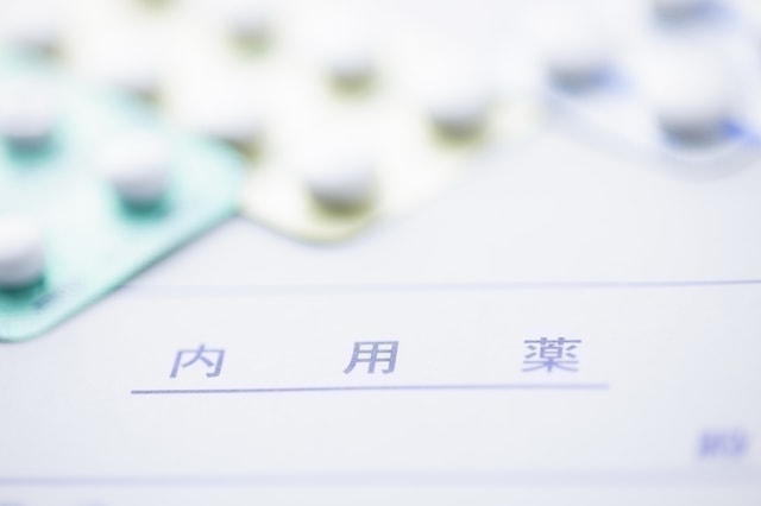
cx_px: 380
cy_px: 253
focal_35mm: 105
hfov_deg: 19.5
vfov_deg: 13.0
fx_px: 2218
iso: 200
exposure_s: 1/80
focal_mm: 105
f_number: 3.5
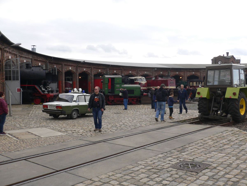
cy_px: 93
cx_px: 124
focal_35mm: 35
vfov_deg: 40.7
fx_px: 250
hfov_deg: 52.6
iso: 100
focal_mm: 5.8
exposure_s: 1/200
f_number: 5.6
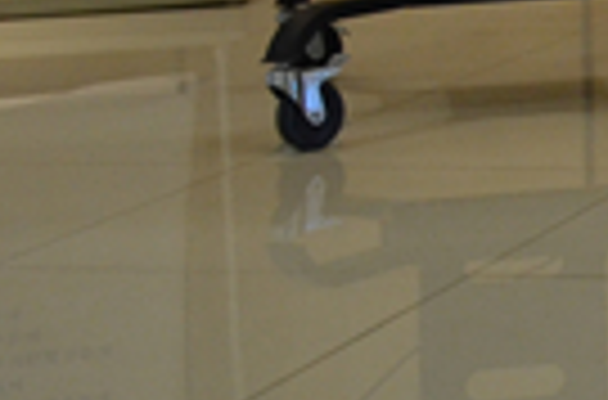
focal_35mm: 160
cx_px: 1635
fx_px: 2693
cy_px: -649
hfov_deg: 10.4
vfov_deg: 7.7
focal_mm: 18
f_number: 4
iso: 640
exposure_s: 1/60
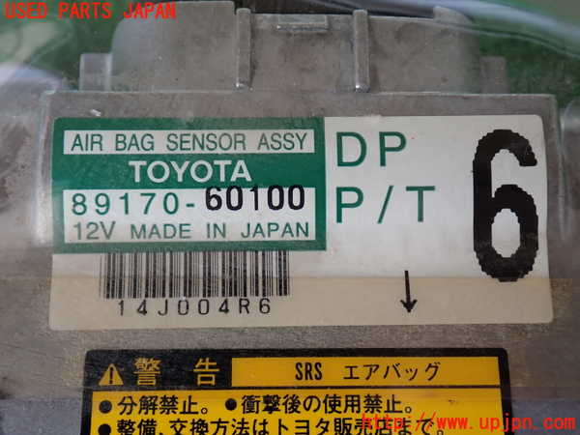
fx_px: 687
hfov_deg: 45.8
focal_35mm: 41
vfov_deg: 35.1
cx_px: 290
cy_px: 218
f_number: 2.8
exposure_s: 1/80
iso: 160
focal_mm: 7.31
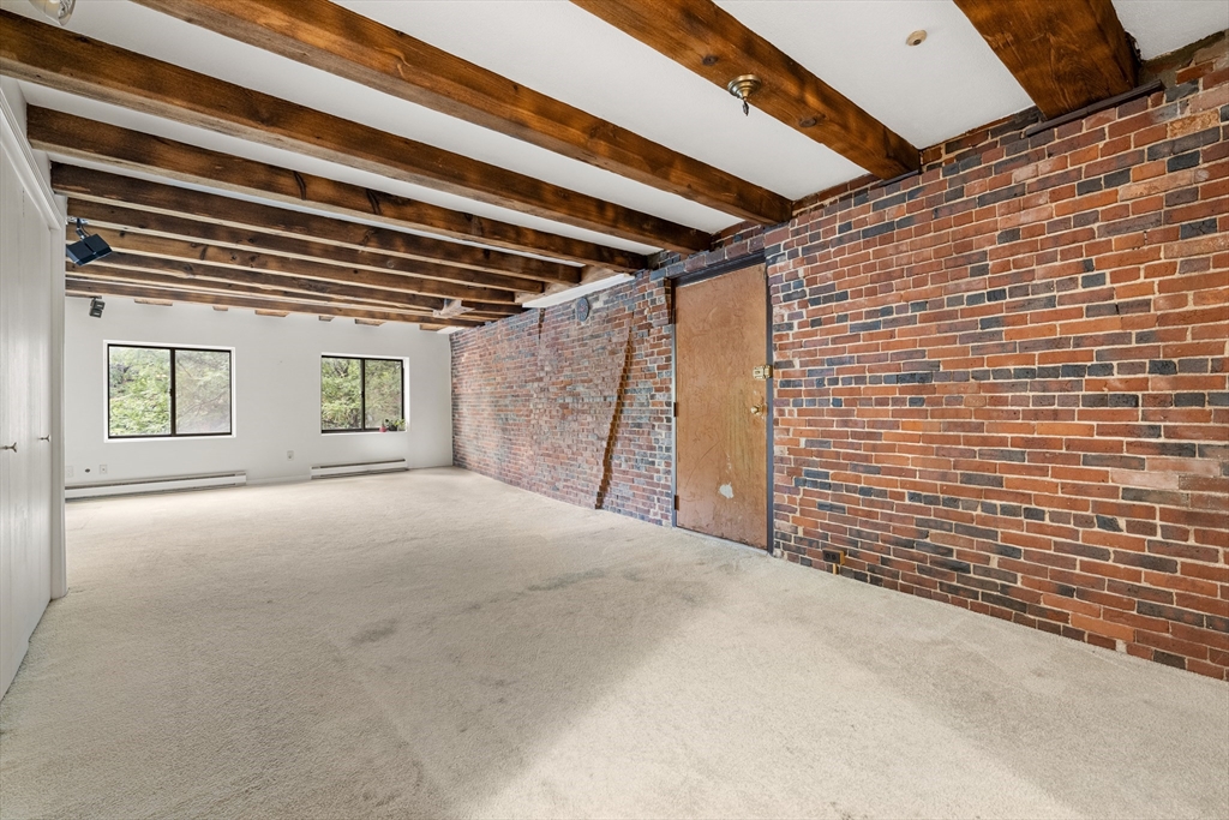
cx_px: 614
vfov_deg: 77.3
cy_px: 410
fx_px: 512
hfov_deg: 100.4
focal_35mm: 15
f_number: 7.1
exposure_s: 1/1.67
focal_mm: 15
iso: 640
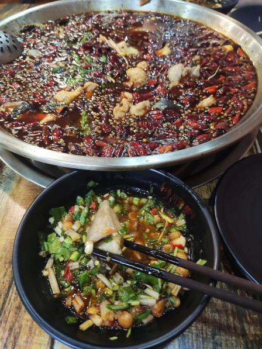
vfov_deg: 67.3
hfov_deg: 53.1
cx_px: 131
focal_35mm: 26
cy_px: 174
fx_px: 262
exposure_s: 1/33
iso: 1456
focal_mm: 4.77
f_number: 1.75
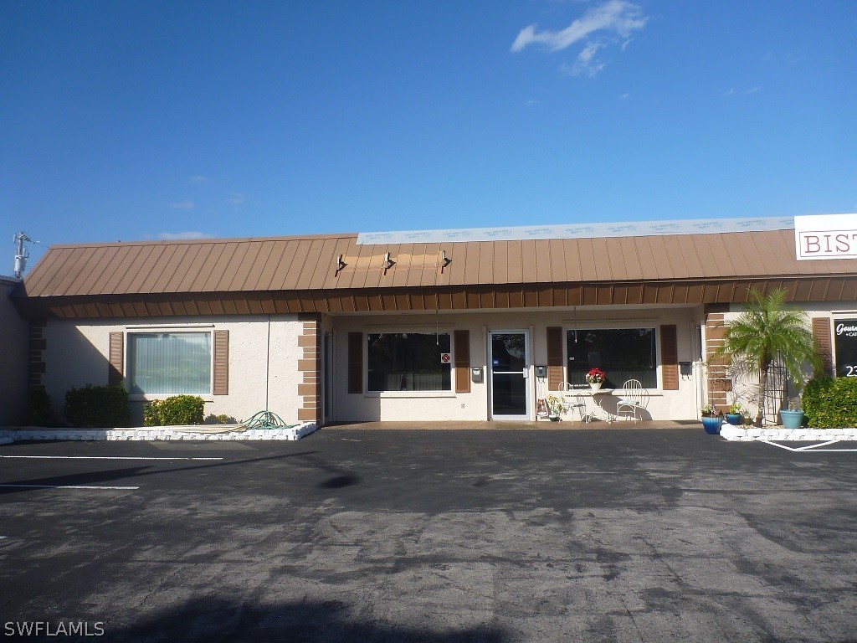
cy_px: 322
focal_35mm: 29
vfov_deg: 48.2
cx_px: 428
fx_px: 718
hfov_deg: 61.7
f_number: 3.4
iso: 100
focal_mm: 5.2
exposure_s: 1/1000
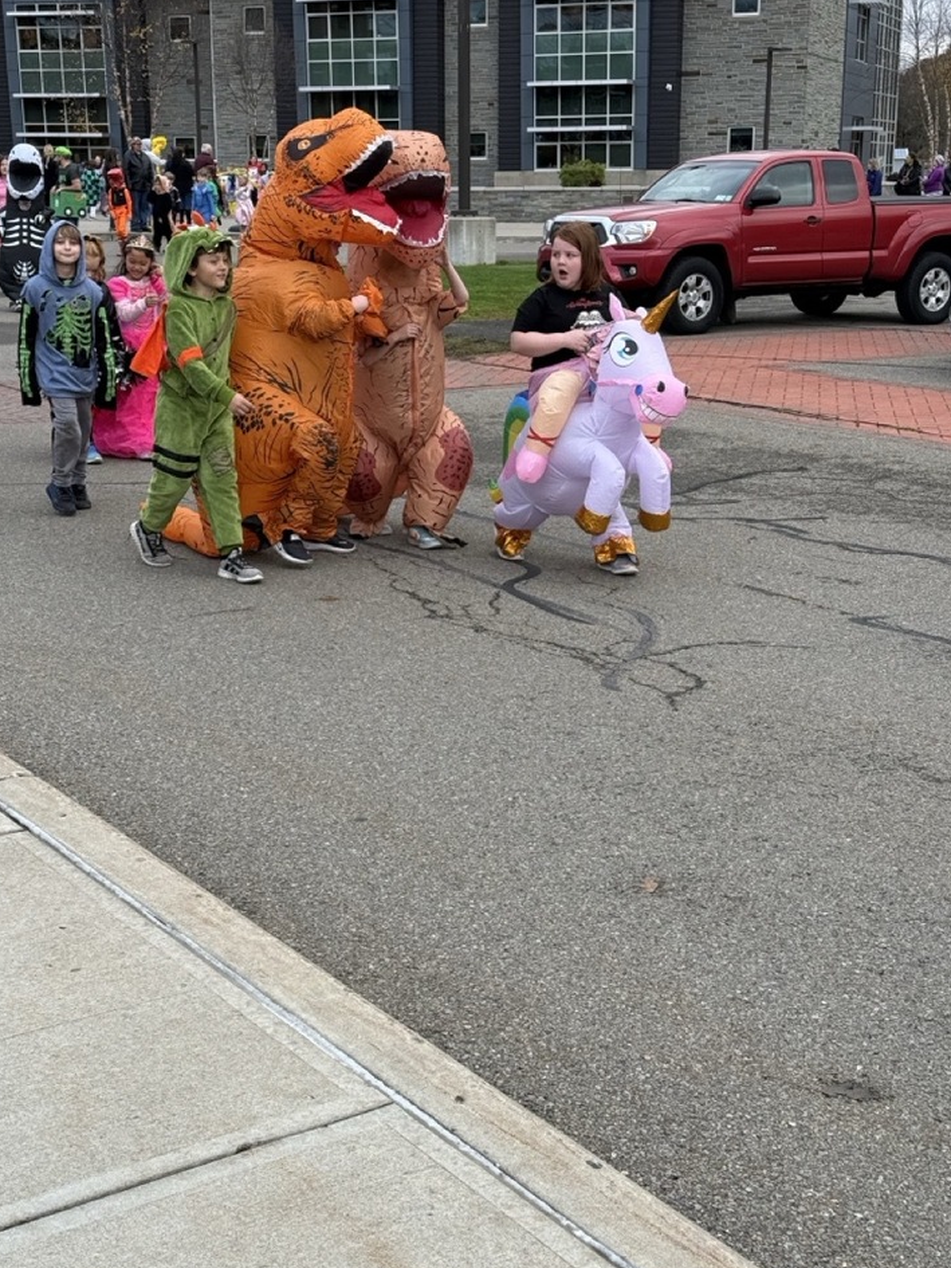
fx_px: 1904
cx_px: 444
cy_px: 660
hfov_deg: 28.0
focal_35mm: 52
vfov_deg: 36.8
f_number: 1.78
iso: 80
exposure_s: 1/534
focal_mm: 6.76
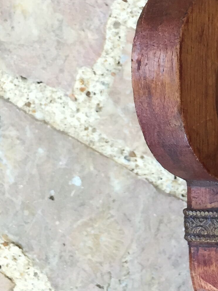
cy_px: 130
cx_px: 285
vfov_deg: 20.4
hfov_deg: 14.7
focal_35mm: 96
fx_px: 806
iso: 32
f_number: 2.2
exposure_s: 1/40
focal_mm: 4.15
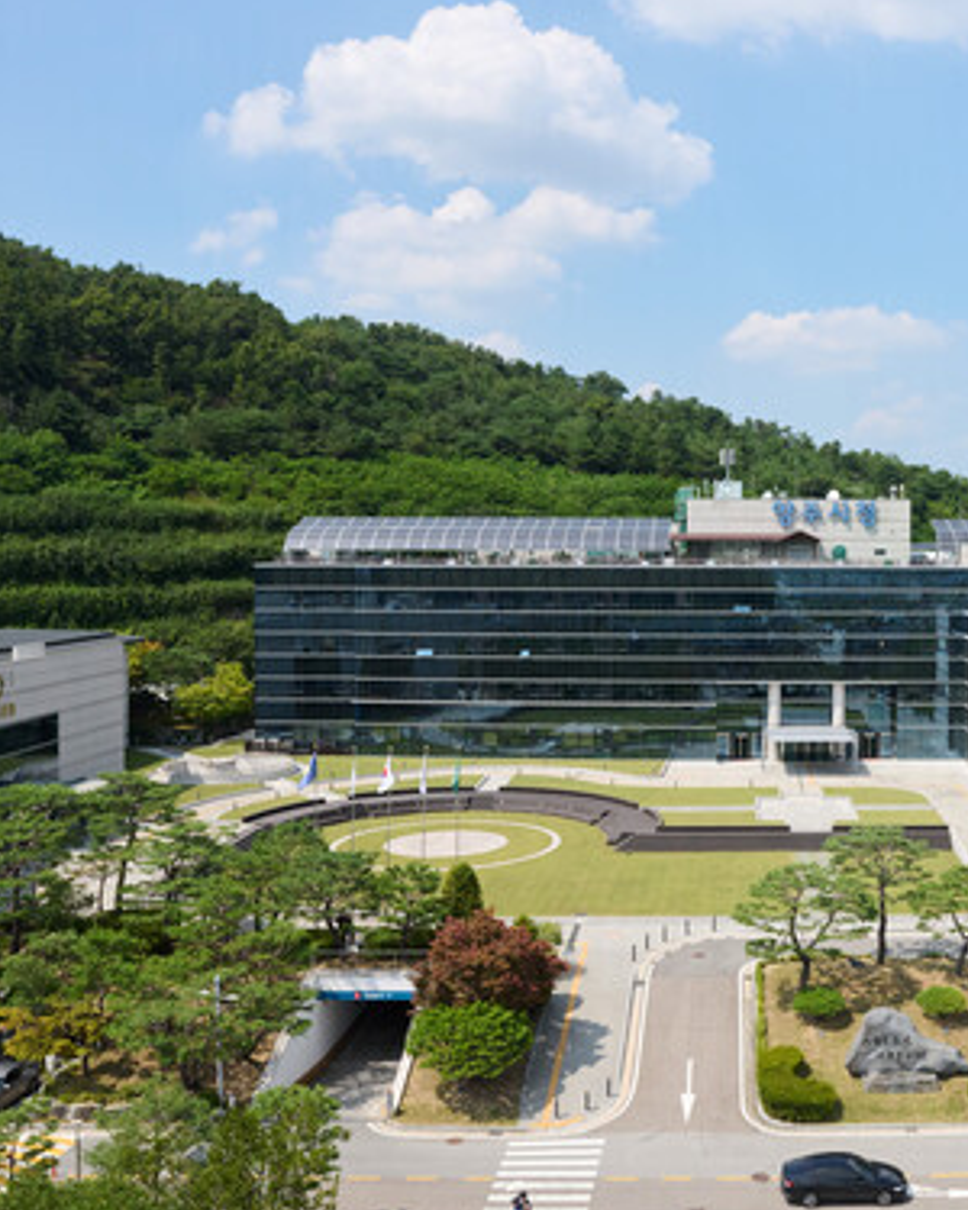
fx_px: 1289
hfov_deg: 39.2
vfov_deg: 50.3
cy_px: 629
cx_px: 807
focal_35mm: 36
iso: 1000
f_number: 16
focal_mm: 24
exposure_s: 1/1000
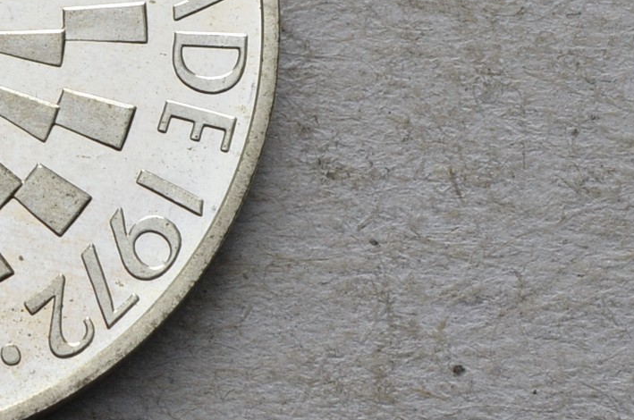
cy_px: 176
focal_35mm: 287
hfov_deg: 7.1
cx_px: -157
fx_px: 5041
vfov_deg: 4.8
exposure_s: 1/250
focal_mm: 55
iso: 400
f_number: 14
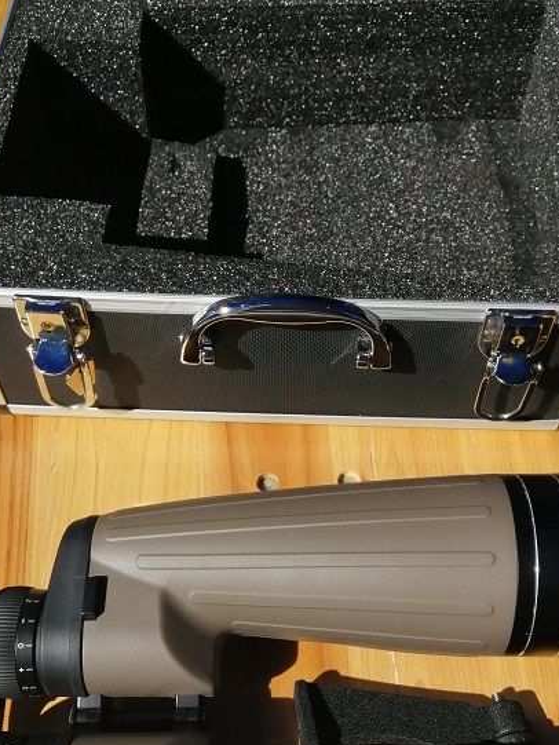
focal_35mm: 40
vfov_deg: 46.1
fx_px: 861
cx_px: 304
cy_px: 496
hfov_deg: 35.9
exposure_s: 1/3021
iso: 50
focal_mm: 3.6
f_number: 1.8
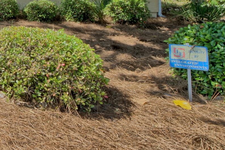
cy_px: -17
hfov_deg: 29.6
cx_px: -99
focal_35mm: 45
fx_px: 281
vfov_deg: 27.2
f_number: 19
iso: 200
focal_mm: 12
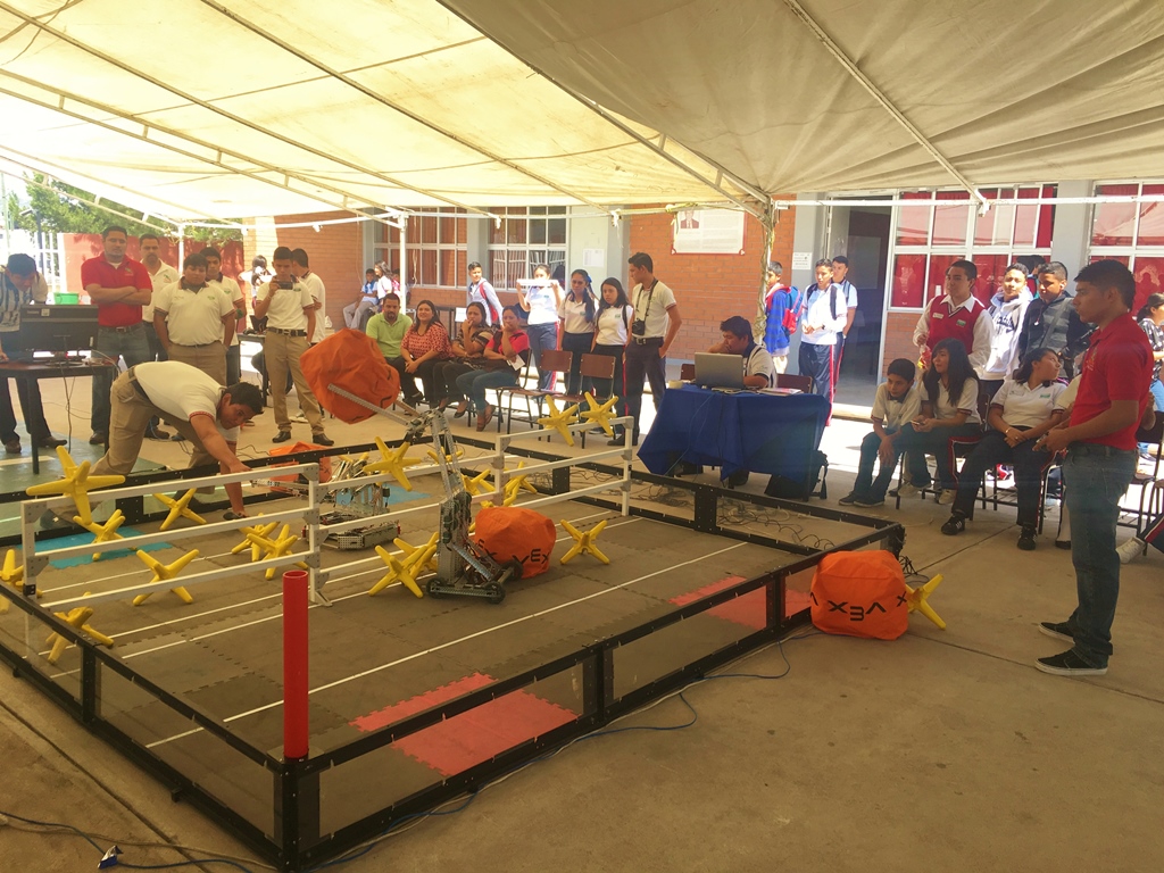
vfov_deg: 48.2
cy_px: 436
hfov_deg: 61.7
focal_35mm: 29
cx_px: 582
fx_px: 975
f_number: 2.2
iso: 25
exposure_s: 1/264
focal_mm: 4.15
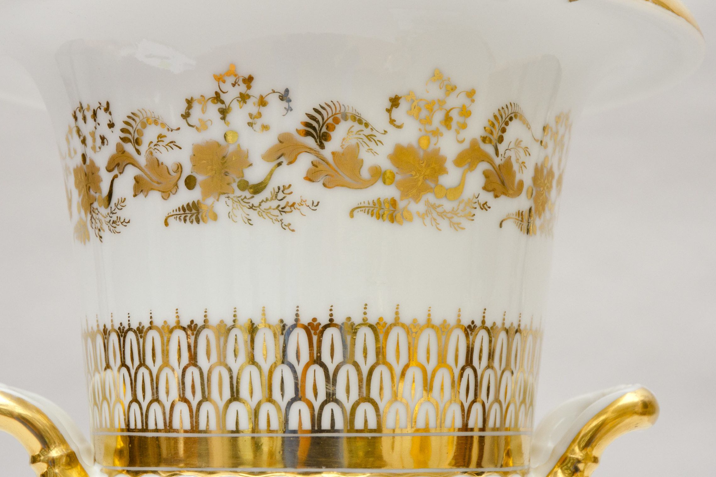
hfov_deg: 22.0
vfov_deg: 14.8
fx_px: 1841
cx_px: 342
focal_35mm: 93
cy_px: 228
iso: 200
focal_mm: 55
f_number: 8
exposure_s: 1/125
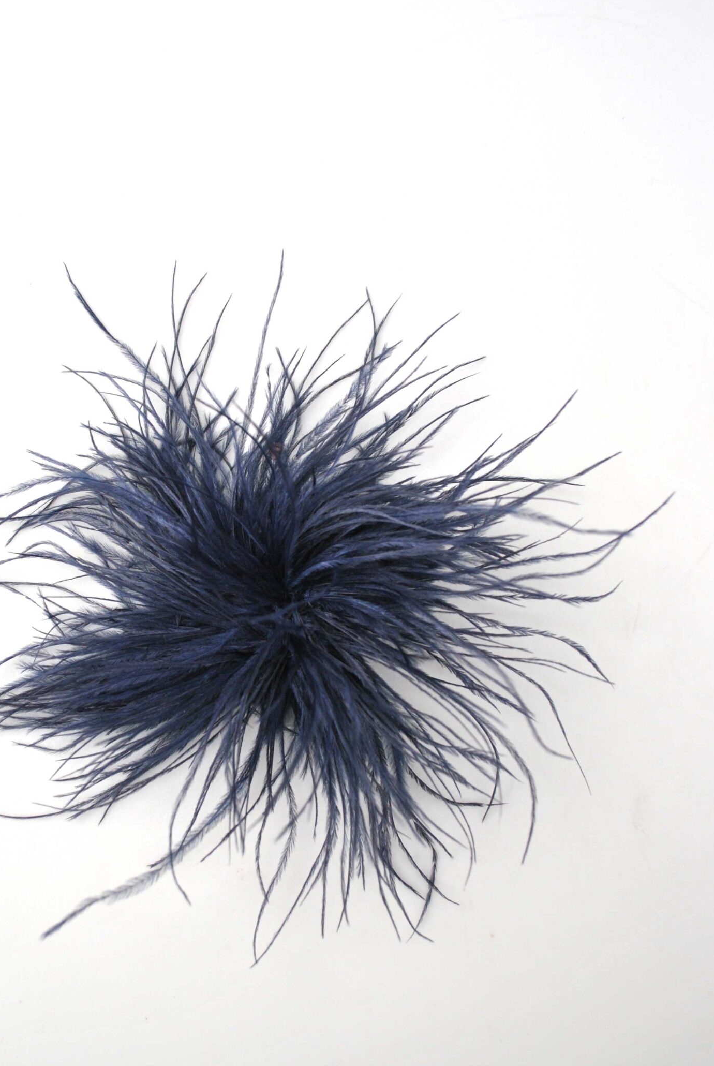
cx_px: 275
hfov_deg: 32.6
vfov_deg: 47.3
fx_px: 1216
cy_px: 561
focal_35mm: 41
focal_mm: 22
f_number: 4
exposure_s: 1/500
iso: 180
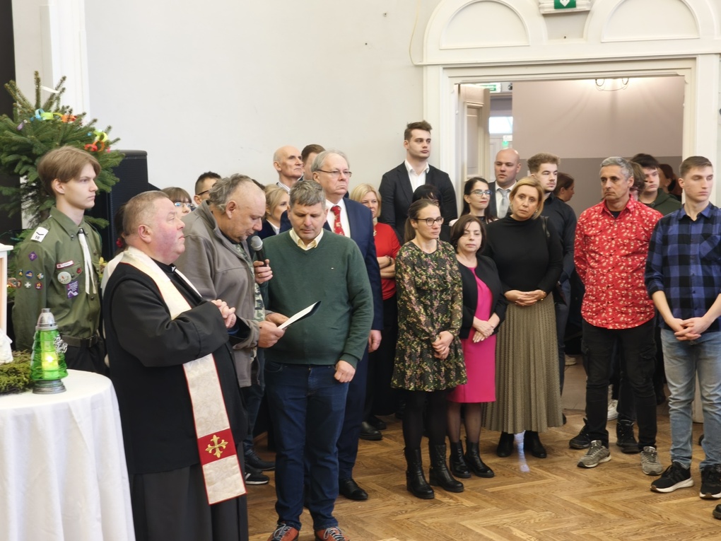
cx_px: 360
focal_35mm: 60
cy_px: 270
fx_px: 1250
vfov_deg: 24.4
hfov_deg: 32.2
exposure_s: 1/50
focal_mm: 8.8
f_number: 2
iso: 2000
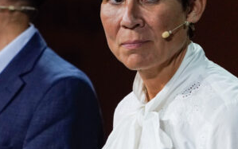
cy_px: 29
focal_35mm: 737
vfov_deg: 1.8
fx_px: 4781
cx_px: 193
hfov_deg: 2.9
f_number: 4
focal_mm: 200
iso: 1600
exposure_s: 1/250
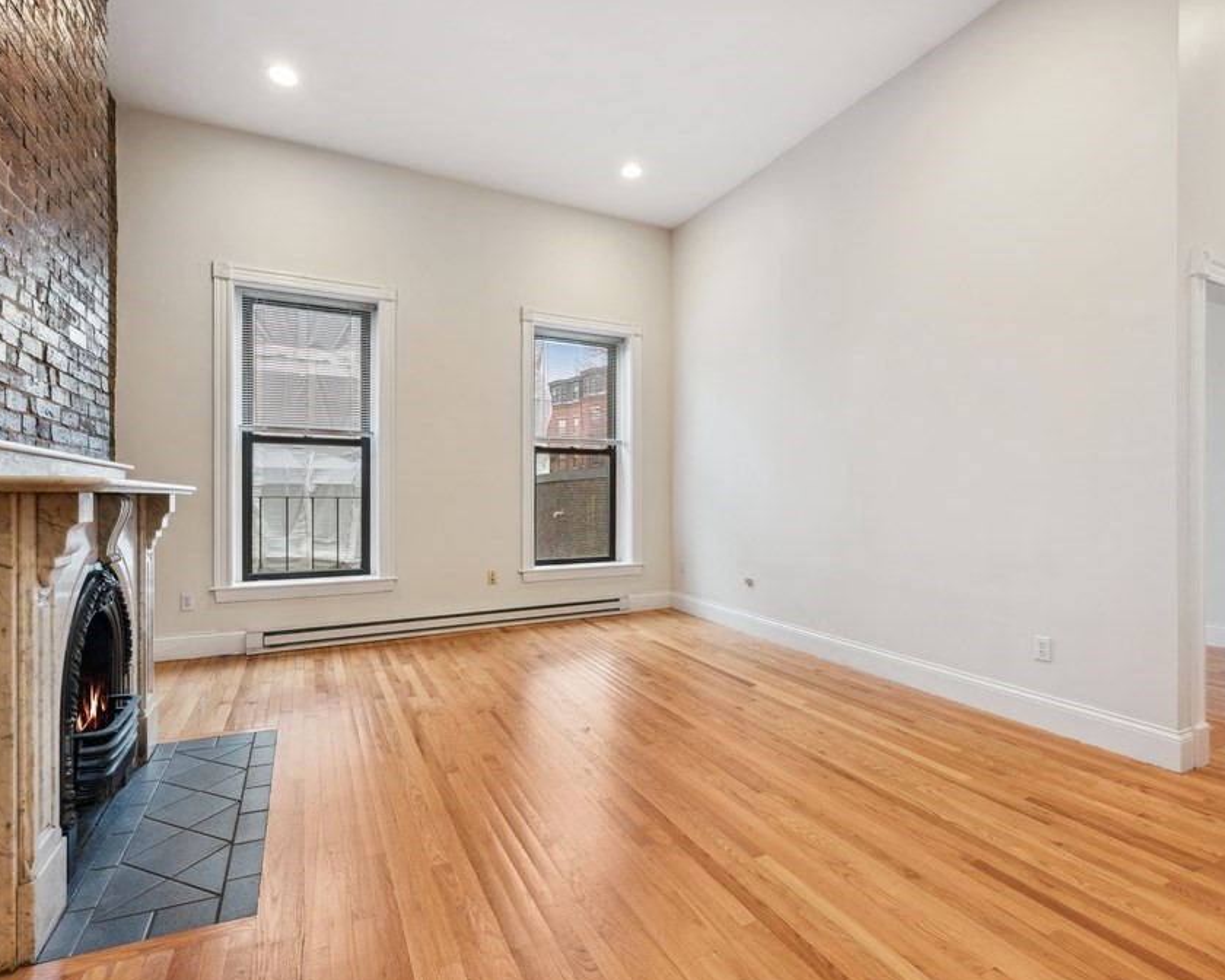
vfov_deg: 80.4
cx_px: 596
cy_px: 494
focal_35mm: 16
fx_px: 580
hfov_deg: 93.1
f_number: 8
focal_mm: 14
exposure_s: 1/5
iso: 100
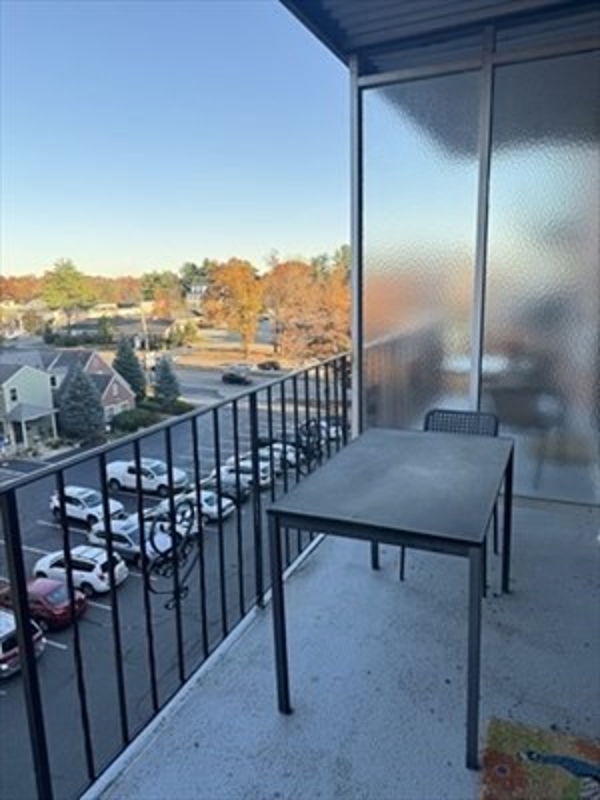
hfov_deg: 56.8
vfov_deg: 71.6
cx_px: 300
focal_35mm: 24
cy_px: 400
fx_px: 555
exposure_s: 1/445
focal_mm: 6.76
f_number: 1.78
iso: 80
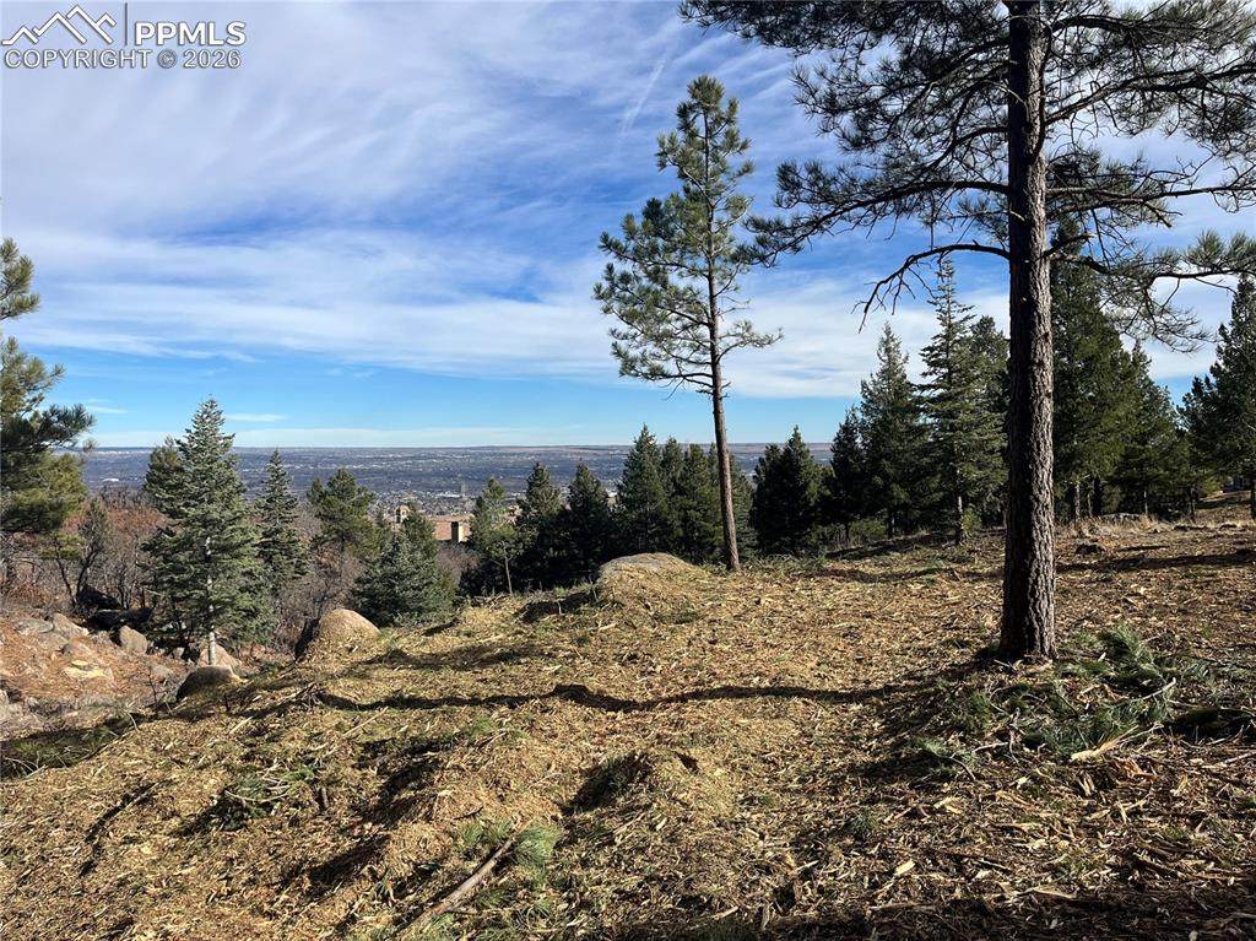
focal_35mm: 26
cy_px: 470
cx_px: 628
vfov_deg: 53.0
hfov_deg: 67.3
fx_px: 943
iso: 50
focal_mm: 5.1
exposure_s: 1/3745
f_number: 1.6
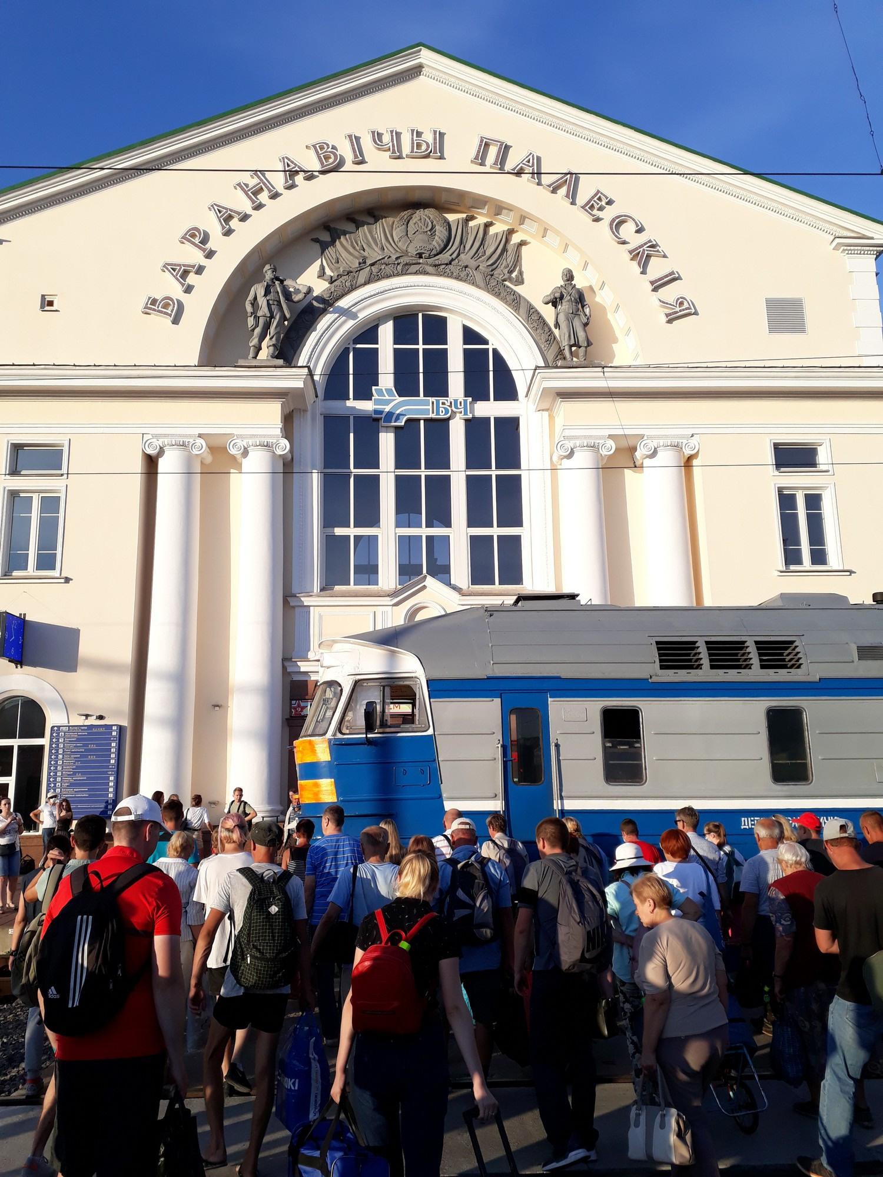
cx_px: 442
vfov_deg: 65.3
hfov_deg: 51.4
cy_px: 588
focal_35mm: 27
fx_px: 918
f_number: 1.9
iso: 40
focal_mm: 3.6
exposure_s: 1/921
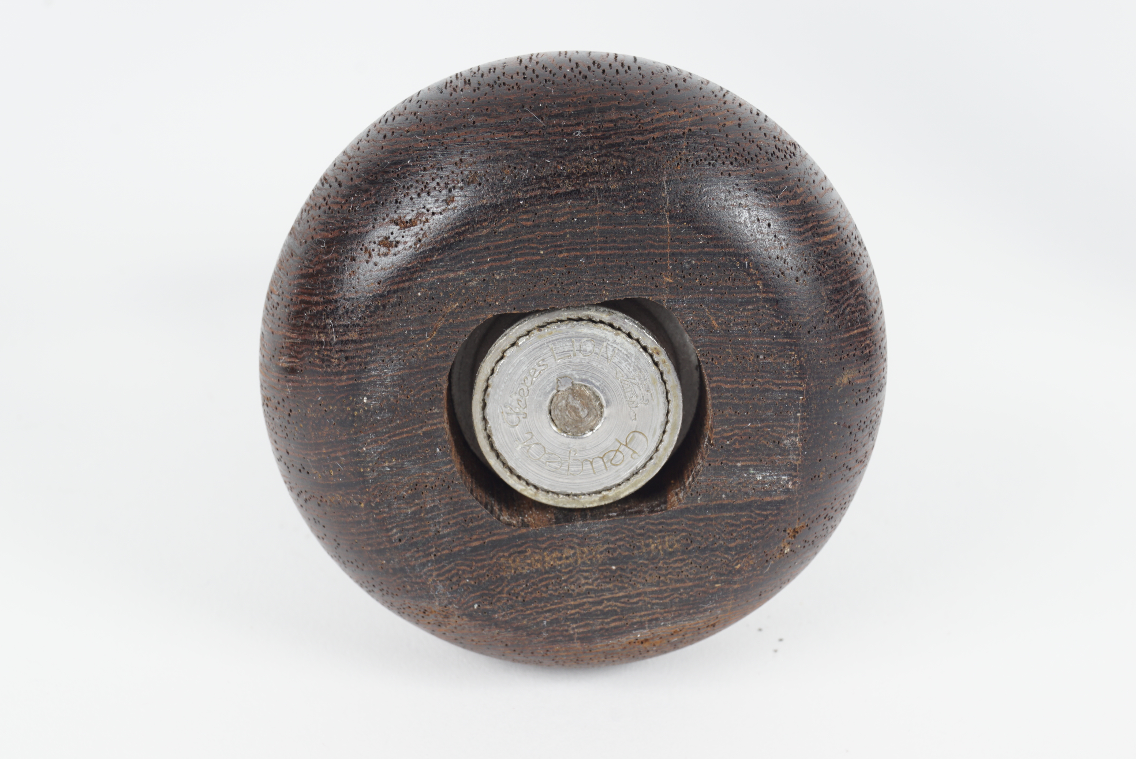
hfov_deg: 33.4
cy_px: 380
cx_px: 568
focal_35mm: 60
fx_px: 1894
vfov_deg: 22.7
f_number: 16
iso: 100
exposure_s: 1/125
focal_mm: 40
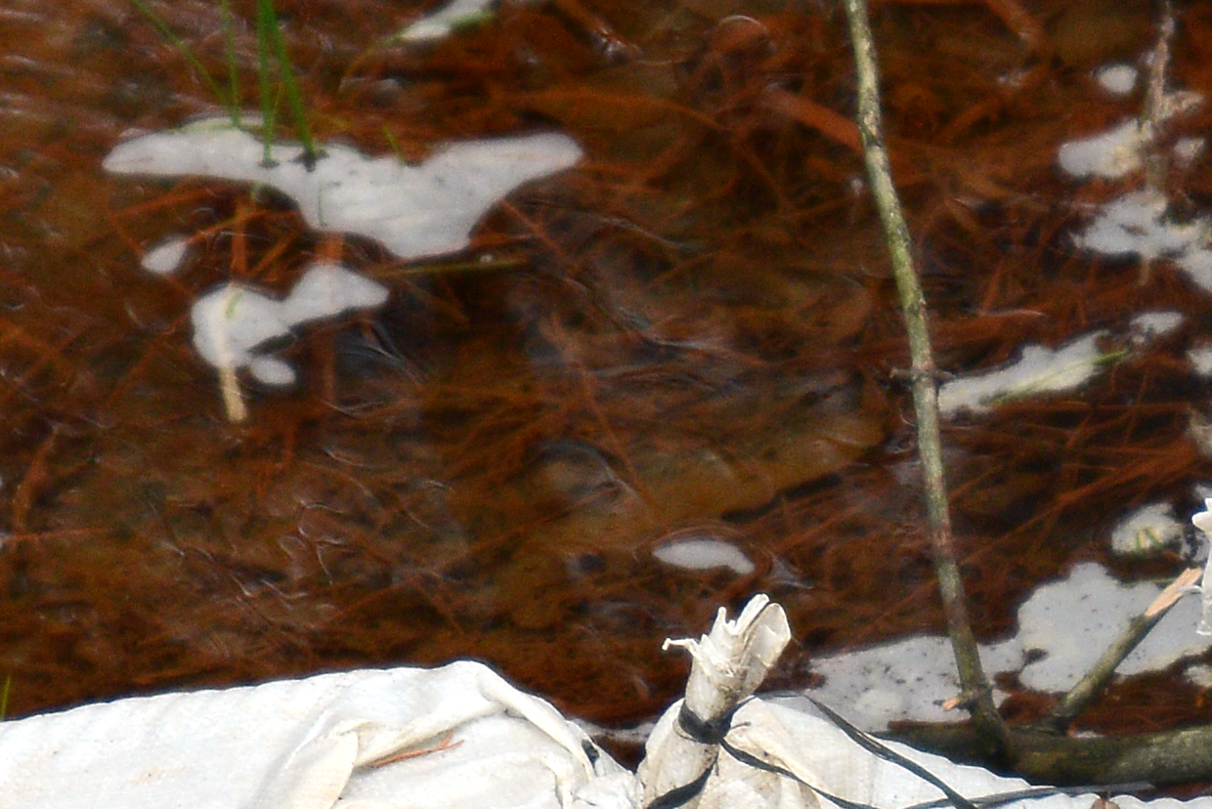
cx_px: -823
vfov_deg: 0.8
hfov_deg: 1.2
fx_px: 55977
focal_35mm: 1662
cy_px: 19
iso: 320
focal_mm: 280
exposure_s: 1/200
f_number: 4.5
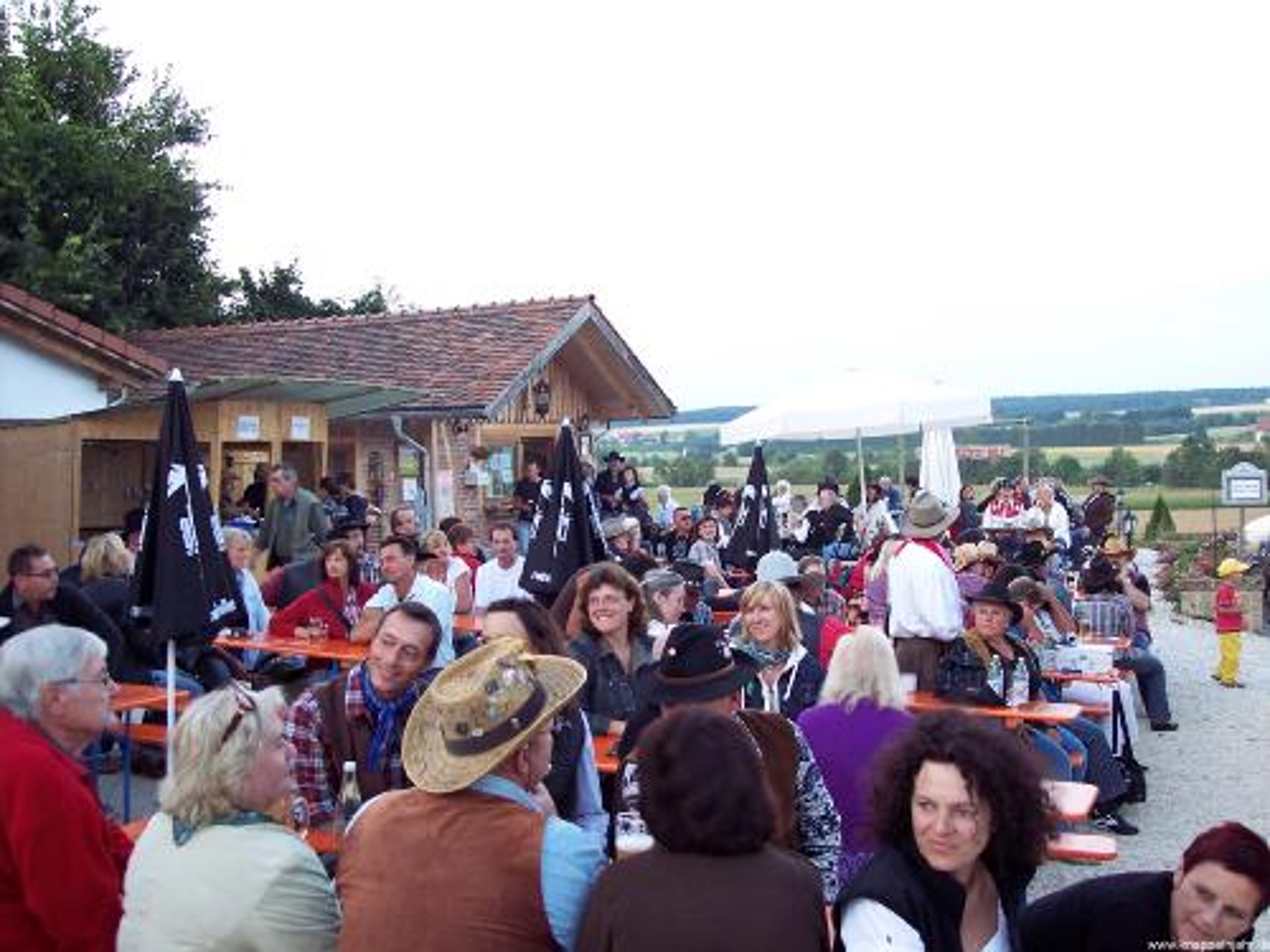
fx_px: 1431
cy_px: 476
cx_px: 635
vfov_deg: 36.8
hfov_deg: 47.9
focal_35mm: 39
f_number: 3.4
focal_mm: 8
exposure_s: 1/30
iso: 140
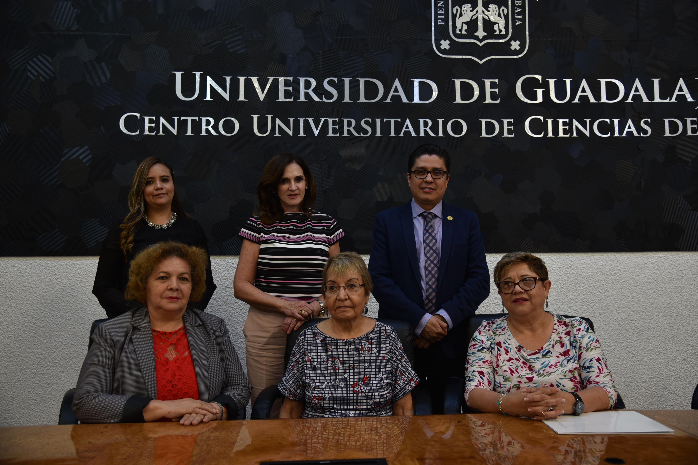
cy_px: 232
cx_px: 349
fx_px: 620
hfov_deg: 58.7
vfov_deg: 41.1
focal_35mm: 32
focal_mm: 32
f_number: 4
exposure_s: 1/13
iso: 250
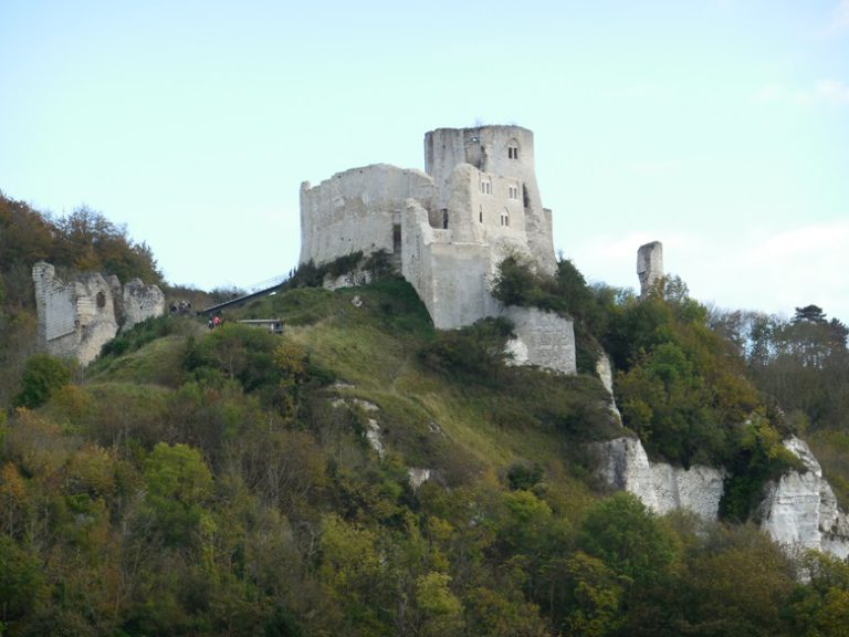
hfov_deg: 10.2
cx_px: 424
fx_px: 4734
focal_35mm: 193
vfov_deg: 7.7
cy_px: 318
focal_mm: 34.4
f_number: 5.5
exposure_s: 1/125
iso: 125
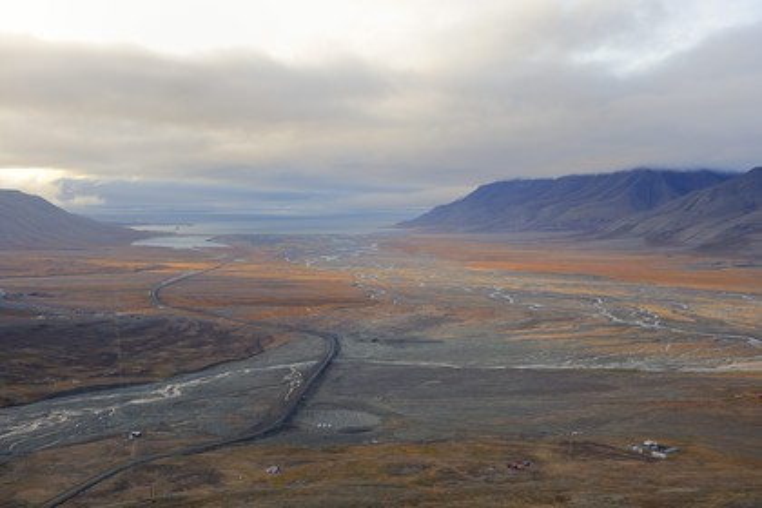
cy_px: 254
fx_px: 1016
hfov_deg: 41.1
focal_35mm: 48
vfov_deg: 28.1
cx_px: 381
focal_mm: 48
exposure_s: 1/160
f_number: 5.6
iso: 200
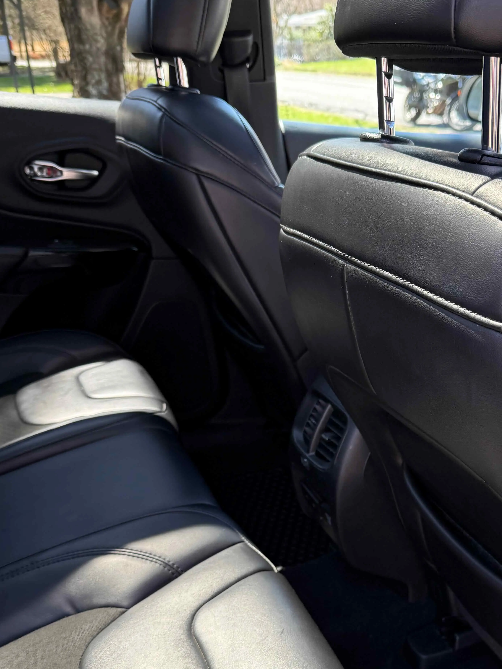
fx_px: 715
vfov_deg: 49.2
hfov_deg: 38.0
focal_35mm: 37
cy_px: 448
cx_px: 352
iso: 125
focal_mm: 6.76
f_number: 1.78
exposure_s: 1/189
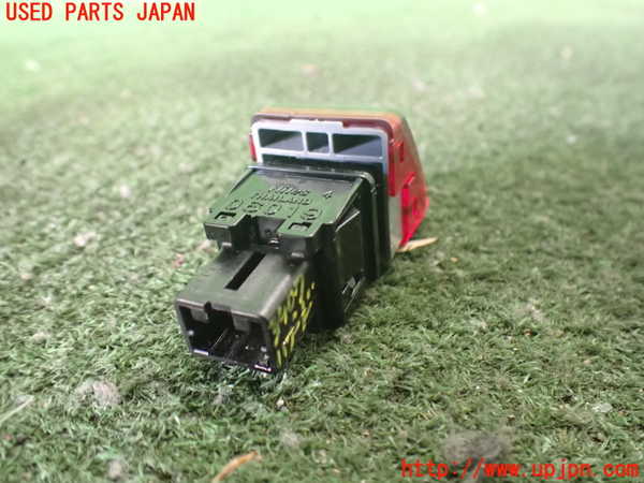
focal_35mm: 30
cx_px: 322
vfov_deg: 46.8
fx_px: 558
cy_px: 242
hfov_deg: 60.0
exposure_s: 1/30
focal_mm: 5.4
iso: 1250
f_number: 2.3
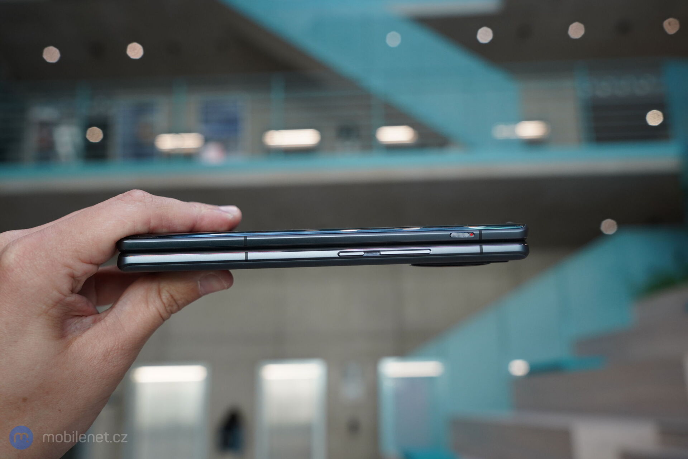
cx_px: 344
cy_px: 230
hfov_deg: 54.4
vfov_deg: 37.9
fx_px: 669
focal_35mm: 35
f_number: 5.6
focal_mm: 35
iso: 2000
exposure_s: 1/160
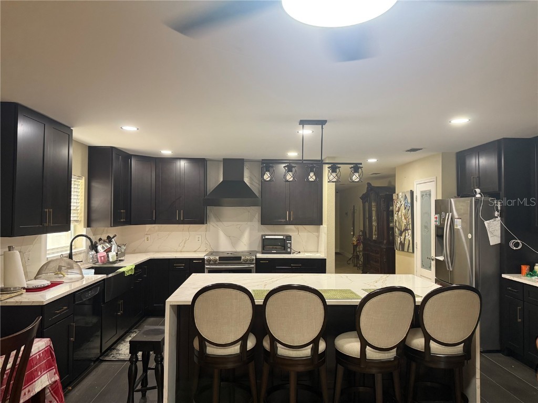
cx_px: 269
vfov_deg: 56.8
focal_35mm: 24
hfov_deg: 71.6
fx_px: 373
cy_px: 202
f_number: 1.78
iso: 200
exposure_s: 1/60
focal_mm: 6.76
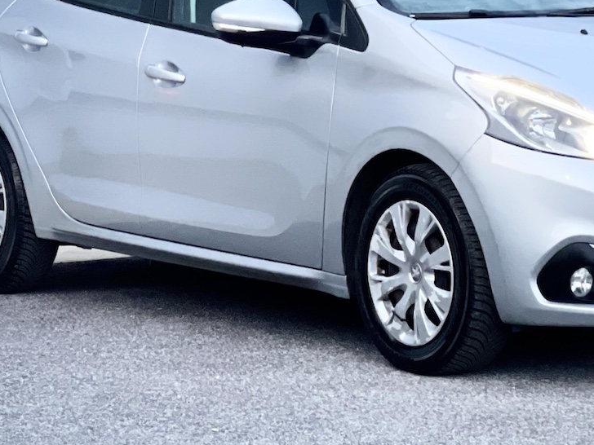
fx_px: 2351
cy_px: 108
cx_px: 438
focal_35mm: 137
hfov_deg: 14.4
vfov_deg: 10.8
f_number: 2.2
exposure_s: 1/79
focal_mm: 7.5
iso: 250
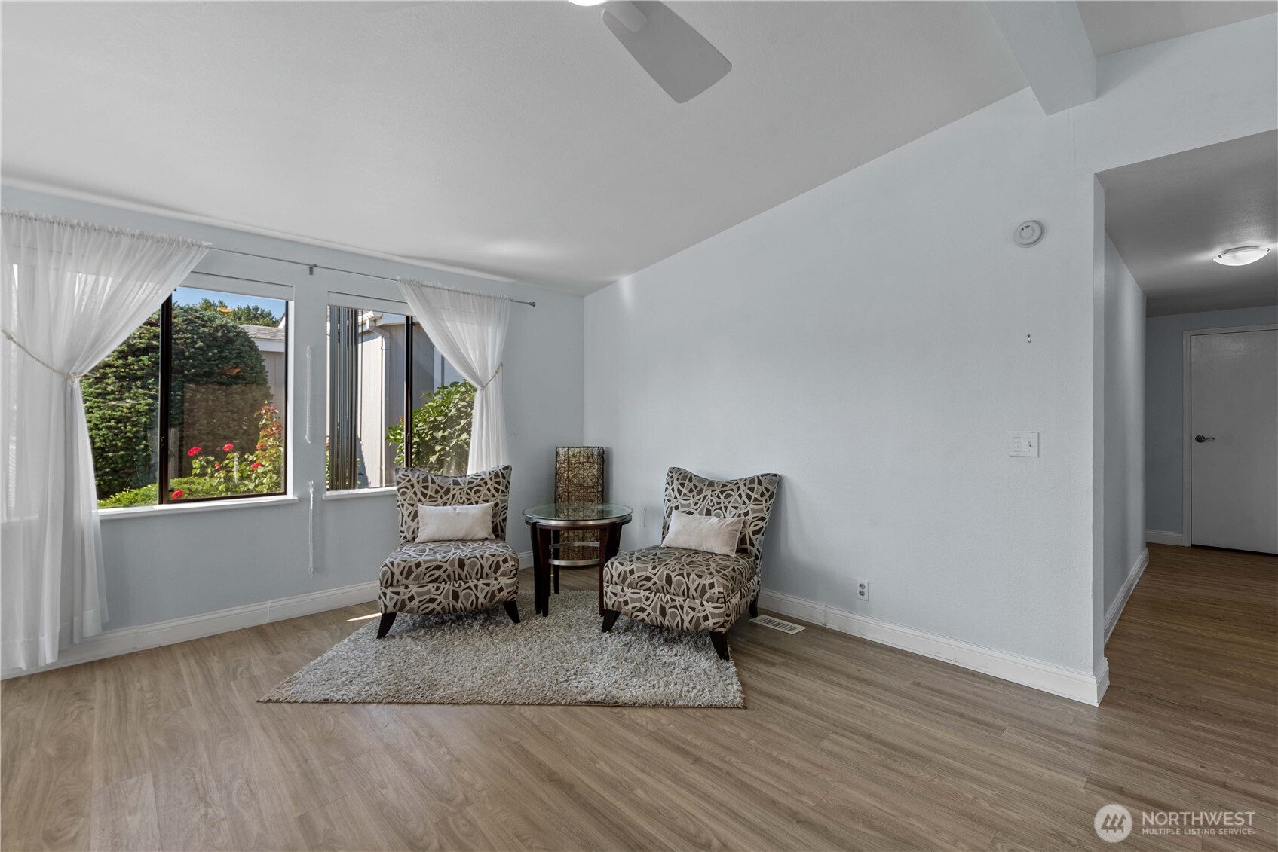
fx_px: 533
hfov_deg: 100.4
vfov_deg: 77.4
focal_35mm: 15
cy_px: 426
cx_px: 639
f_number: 8
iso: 200
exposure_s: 1/13
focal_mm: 15
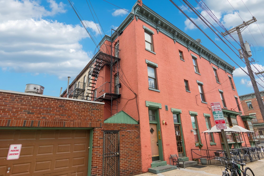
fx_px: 132
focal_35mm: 18
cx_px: 132
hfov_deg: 90.0
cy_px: 88
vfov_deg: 67.4
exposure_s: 1/250
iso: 100
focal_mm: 12
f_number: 8
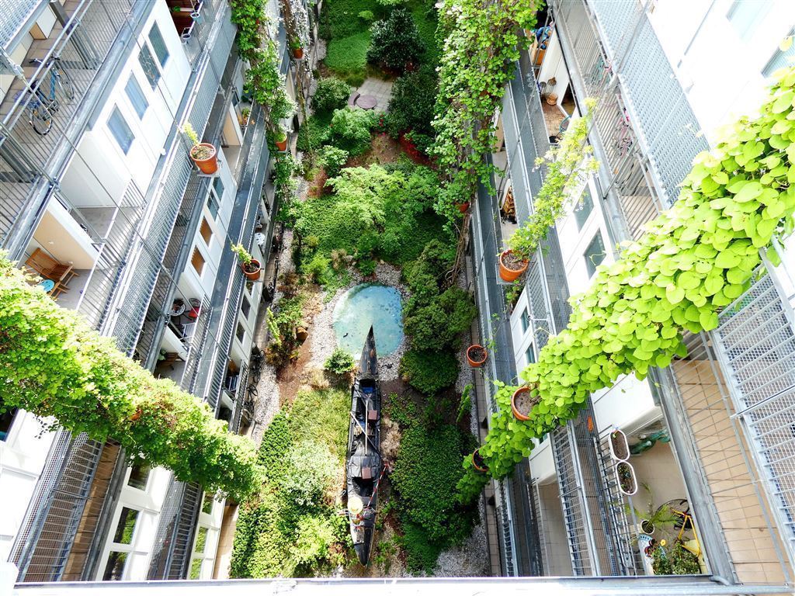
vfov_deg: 66.0
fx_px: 459
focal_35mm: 20
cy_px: 298
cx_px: 398
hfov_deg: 81.7
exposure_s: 1/100
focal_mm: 3.6
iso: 80
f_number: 3.5
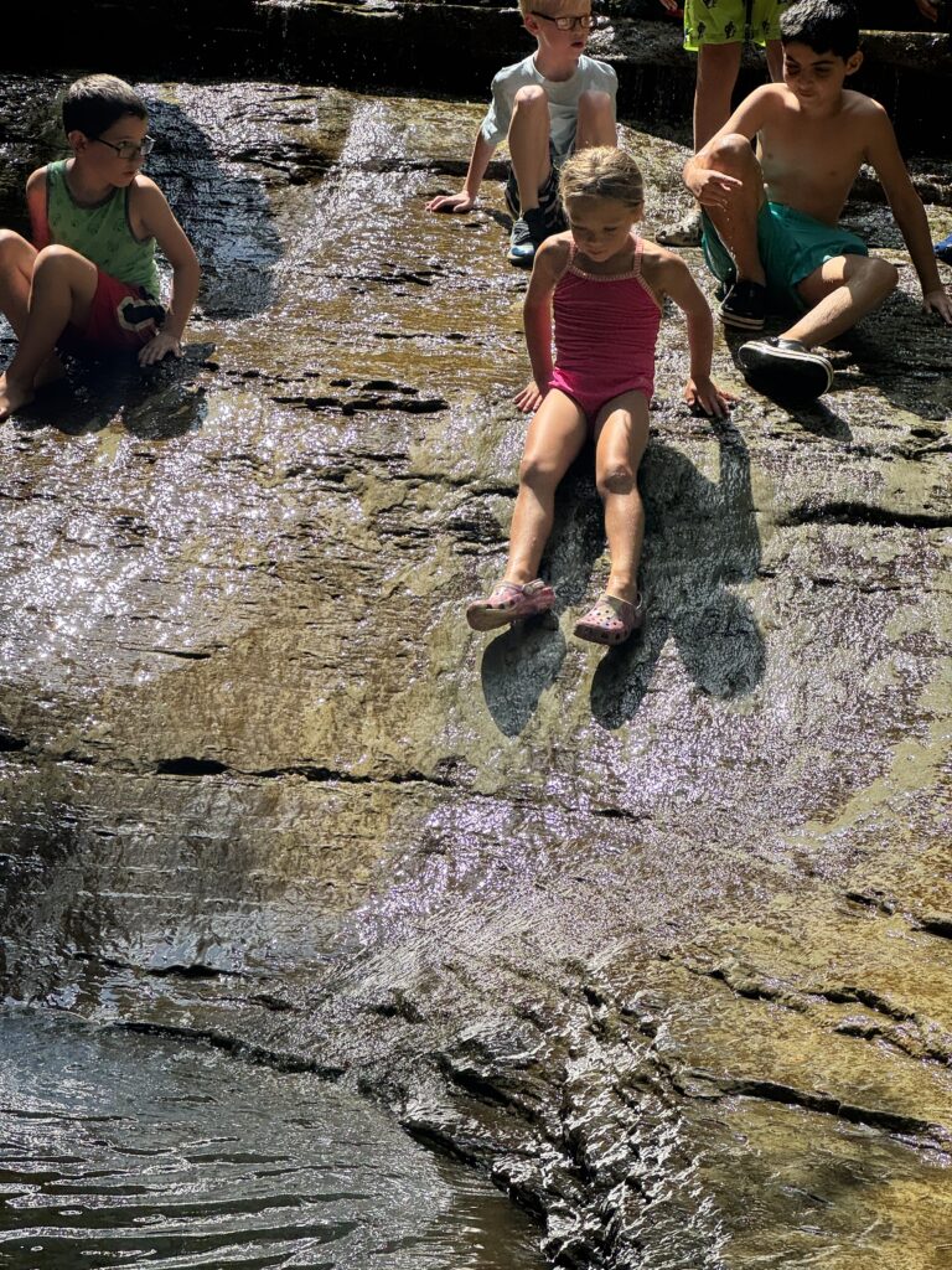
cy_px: 635
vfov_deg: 25.3
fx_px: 2824
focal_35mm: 77
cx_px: 476
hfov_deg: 19.1
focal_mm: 9
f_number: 2.8
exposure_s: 1/598
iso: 25
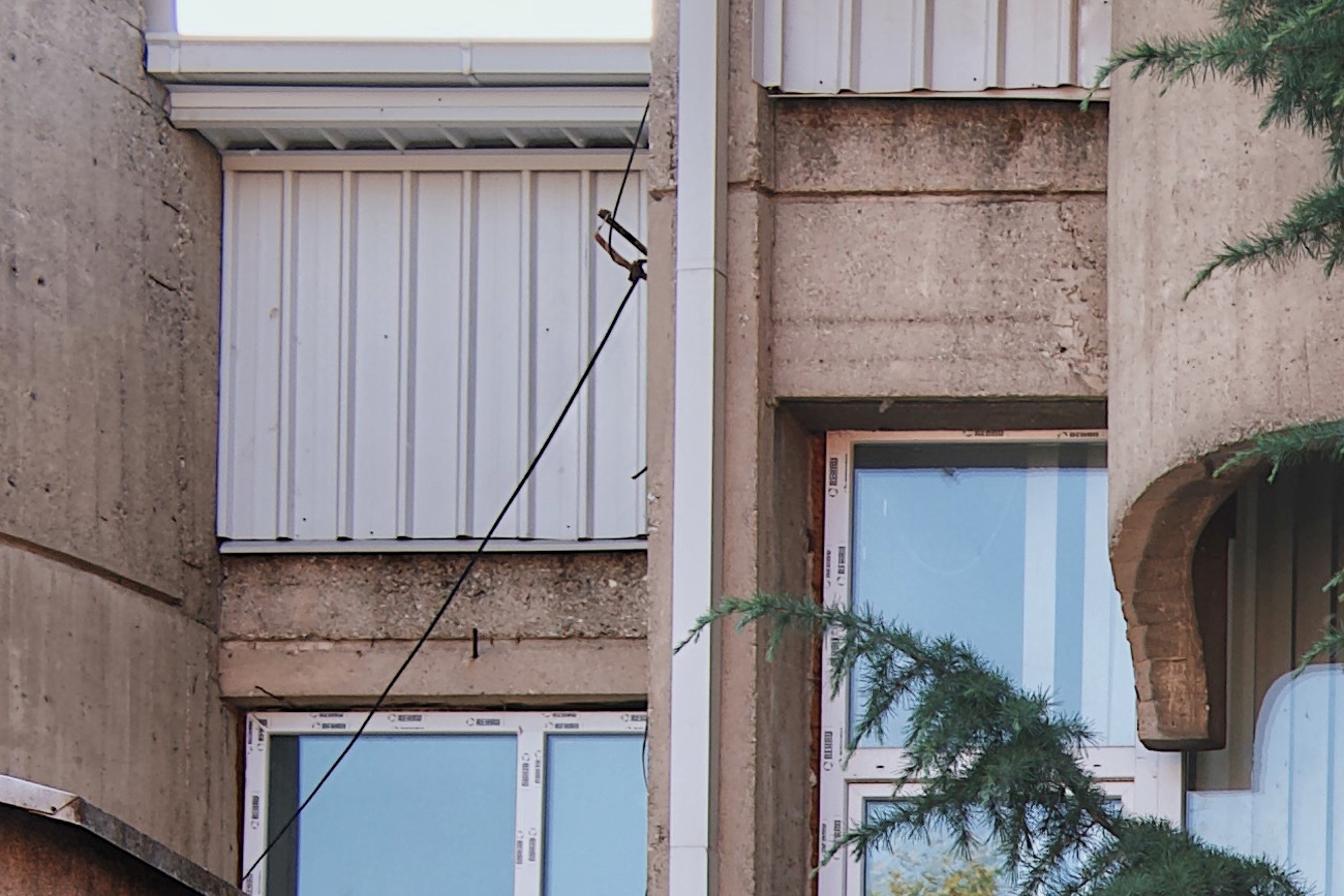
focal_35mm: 192
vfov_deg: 6.8
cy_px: 2057
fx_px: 7168
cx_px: 2725
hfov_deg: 9.9
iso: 160
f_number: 5
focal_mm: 26.5
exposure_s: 1/150
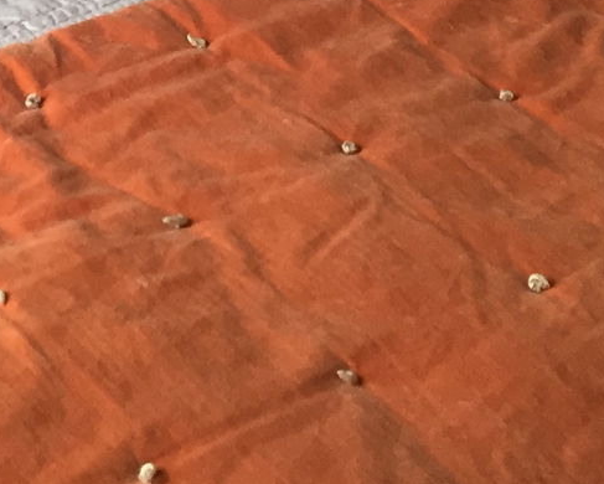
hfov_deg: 15.1
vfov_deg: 11.1
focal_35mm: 124
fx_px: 2218
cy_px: -552
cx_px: -47
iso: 100
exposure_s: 1/33
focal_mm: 4.15
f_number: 2.2
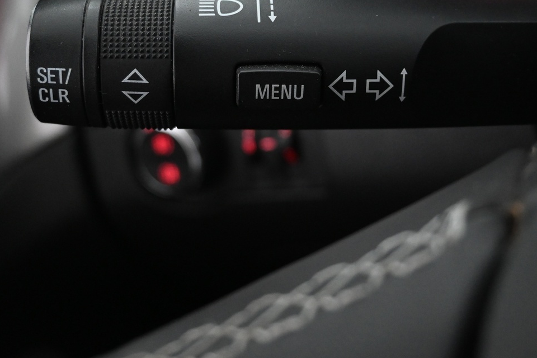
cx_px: 281
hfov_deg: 36.6
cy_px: 68
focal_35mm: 54
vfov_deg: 24.4
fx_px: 812
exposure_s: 1/30
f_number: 4
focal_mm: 21.5
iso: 2500
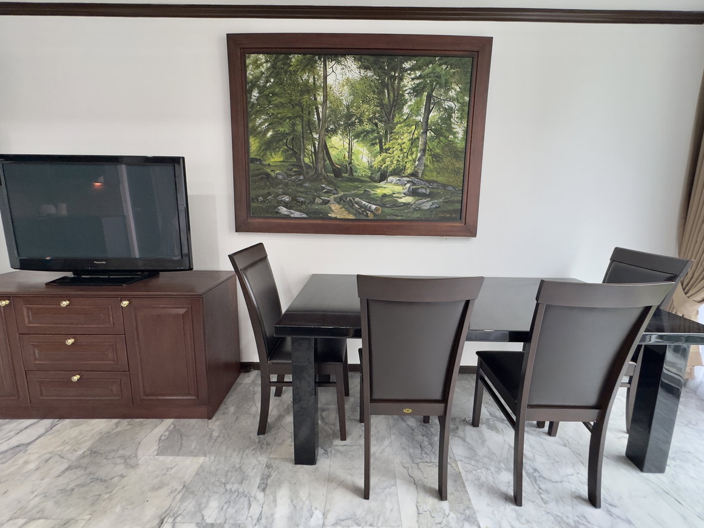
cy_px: 252
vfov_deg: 81.7
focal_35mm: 15
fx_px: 305
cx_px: 361
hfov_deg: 98.2
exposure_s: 1/99
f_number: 2.2
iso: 320
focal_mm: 2.22
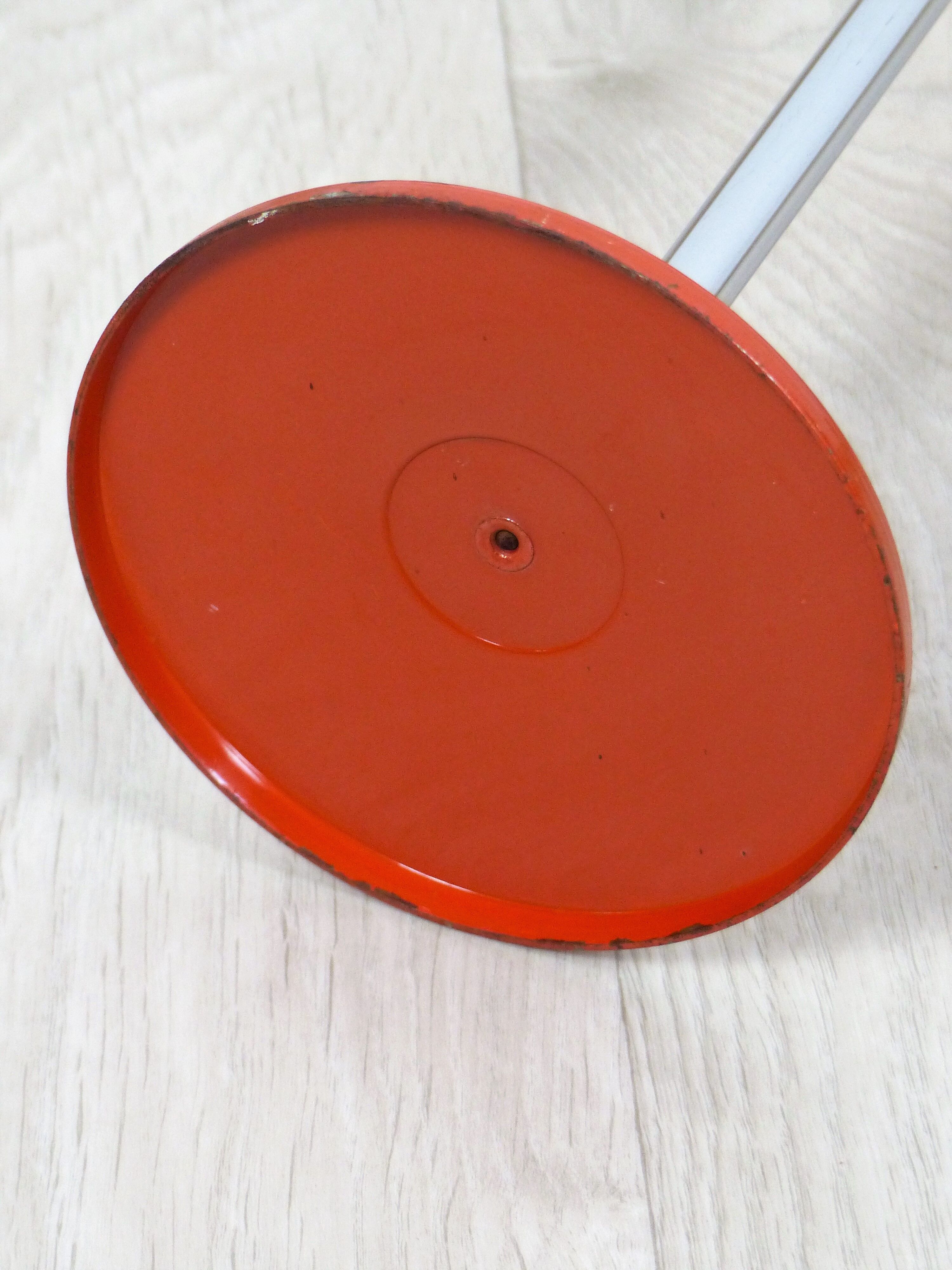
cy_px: 635
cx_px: 476
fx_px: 7627
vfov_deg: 9.5
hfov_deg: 7.1
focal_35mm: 208
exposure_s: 1/50
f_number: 2.8
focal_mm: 34
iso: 400
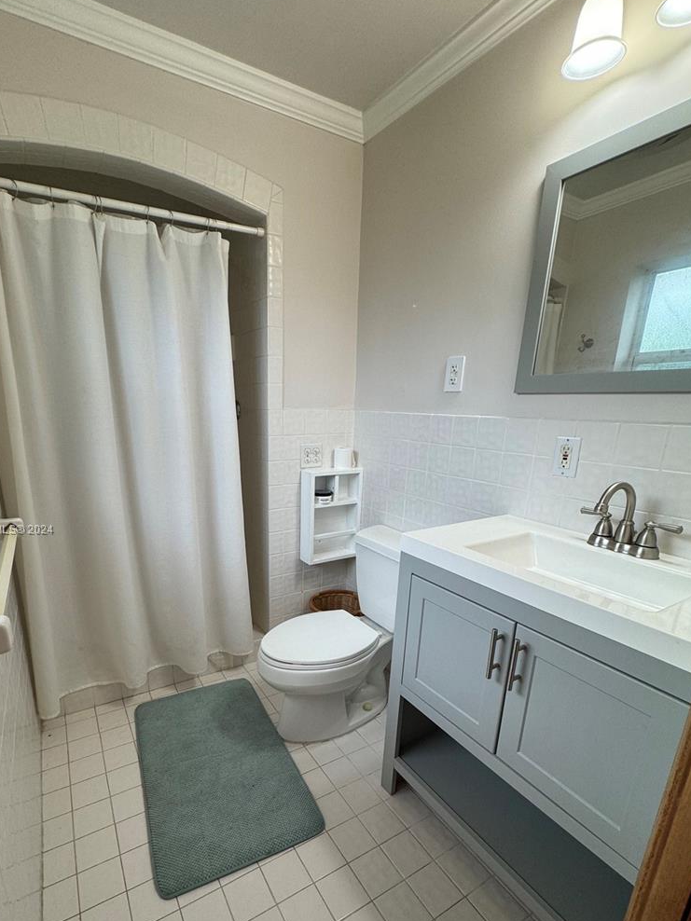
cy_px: 530
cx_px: 302
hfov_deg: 74.4
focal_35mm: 17
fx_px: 452
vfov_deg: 90.4
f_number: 2.2
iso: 80
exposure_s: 1/120
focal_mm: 2.22
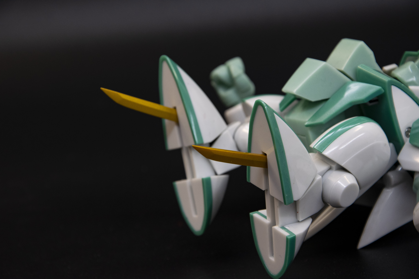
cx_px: 210
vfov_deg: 8.7
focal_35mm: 158
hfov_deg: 13.0
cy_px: 140
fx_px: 1833
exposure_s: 1/10
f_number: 9
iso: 800
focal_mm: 105
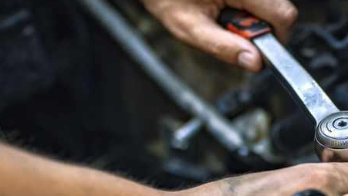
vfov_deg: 11.7
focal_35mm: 102
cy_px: 220
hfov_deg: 20.4
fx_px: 941
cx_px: 332
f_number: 2
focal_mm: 35
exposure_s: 1/160
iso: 250
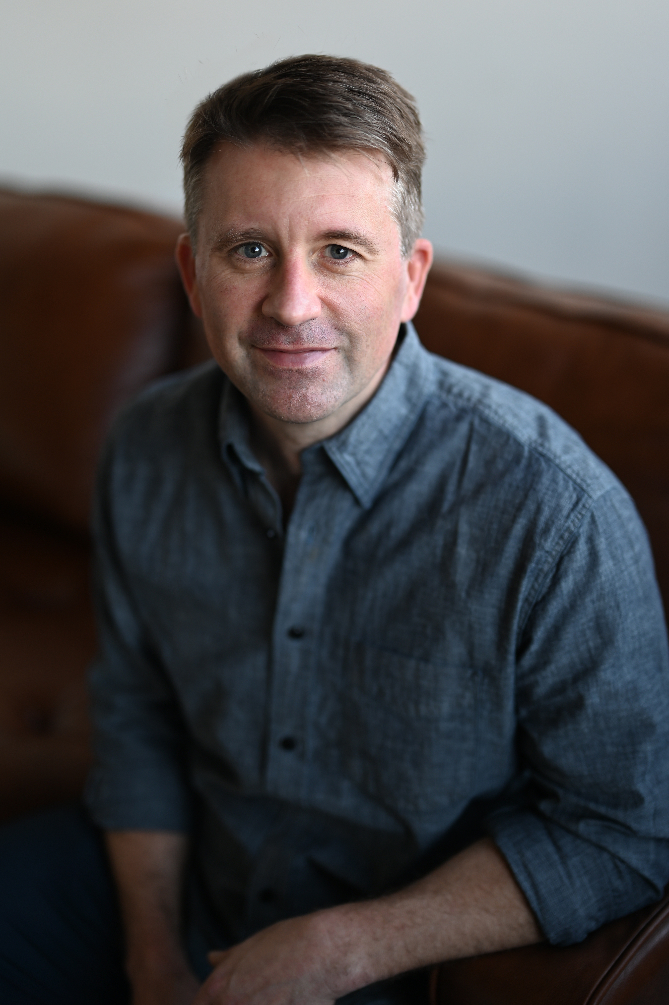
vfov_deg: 39.6
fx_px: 1396
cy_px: 502
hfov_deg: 27.0
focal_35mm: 50
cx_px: 334
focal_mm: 50
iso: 100
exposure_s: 1/160
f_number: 1.2
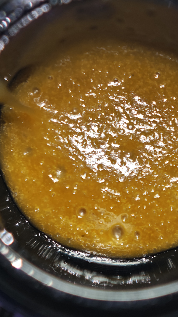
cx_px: 114
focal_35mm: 153
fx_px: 1284
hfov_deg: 7.9
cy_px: 159
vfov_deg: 14.1
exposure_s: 1/100
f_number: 1.8
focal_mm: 11.5
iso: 50
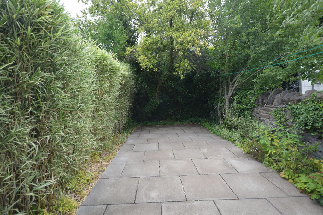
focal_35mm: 18
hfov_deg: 90.0
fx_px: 161
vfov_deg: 67.3
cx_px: 162
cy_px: 108
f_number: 5.6
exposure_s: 1/125
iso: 280
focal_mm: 12
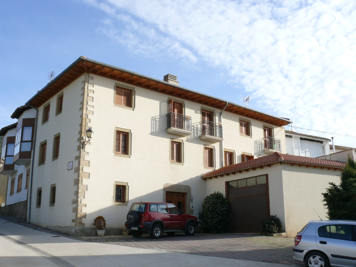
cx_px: 178
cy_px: 134
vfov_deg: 40.7
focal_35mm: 35
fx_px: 360
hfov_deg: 52.6
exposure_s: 1/80
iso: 100
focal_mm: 7.4
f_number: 11
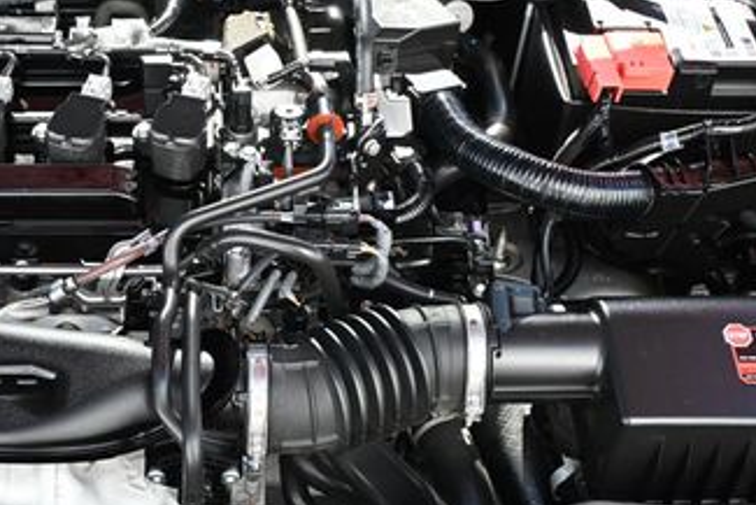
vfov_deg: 22.9
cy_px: 344
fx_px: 1239
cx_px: 219
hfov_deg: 33.4
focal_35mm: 59
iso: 400
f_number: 4
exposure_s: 1/250
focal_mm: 20
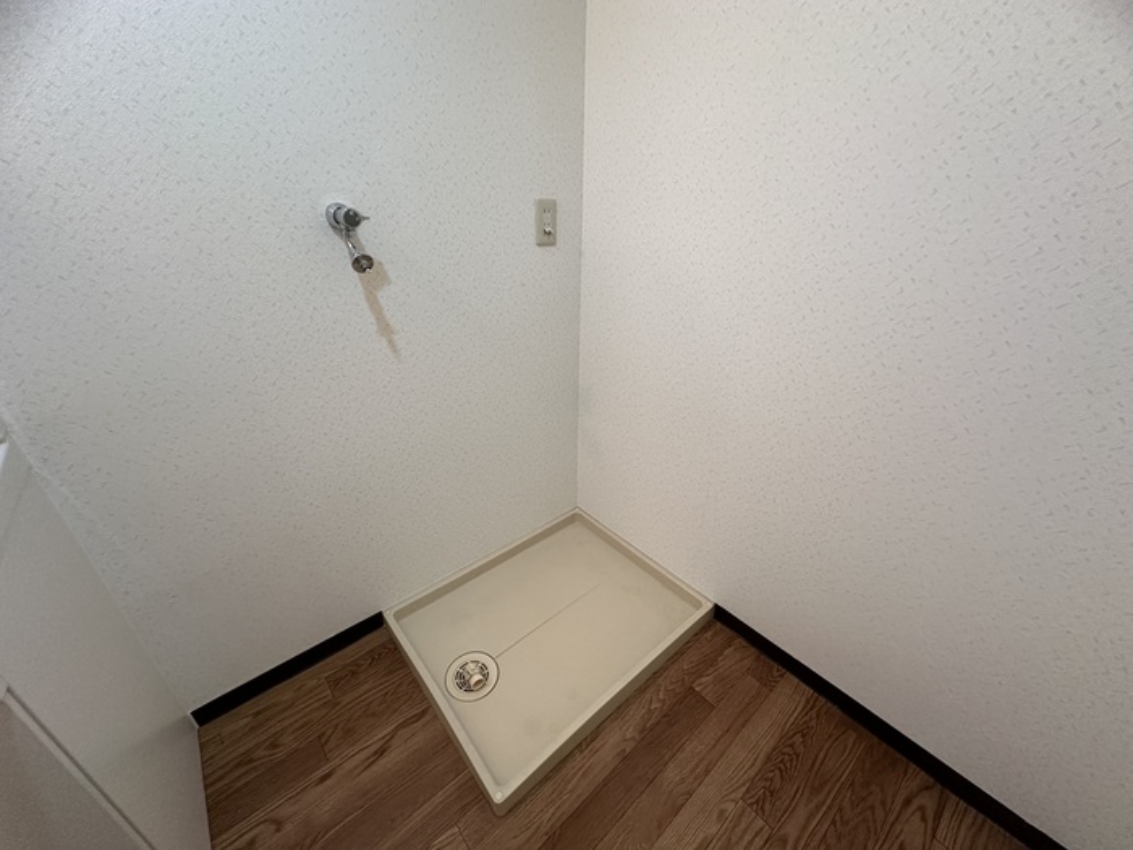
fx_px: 458
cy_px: 425
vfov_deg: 85.7
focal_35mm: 14
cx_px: 566
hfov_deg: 102.1
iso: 200
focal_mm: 2.22
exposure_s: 1/120
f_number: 2.2
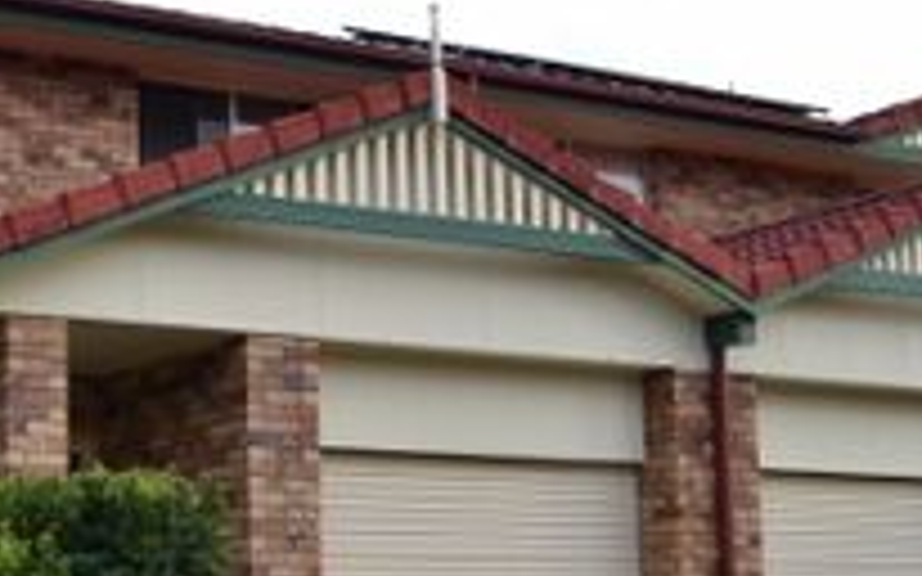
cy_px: 461
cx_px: -27
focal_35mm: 70
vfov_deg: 18.4
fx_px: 1758
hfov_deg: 27.5
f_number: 5.6
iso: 140
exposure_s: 1/125
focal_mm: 20
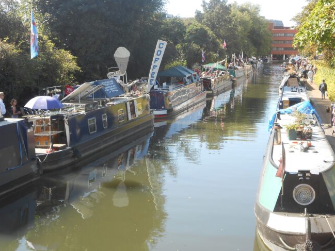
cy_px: 106
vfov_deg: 25.2
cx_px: 142
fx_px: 561
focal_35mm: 58
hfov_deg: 33.2
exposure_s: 1/125
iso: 80
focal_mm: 8.8
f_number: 4.8
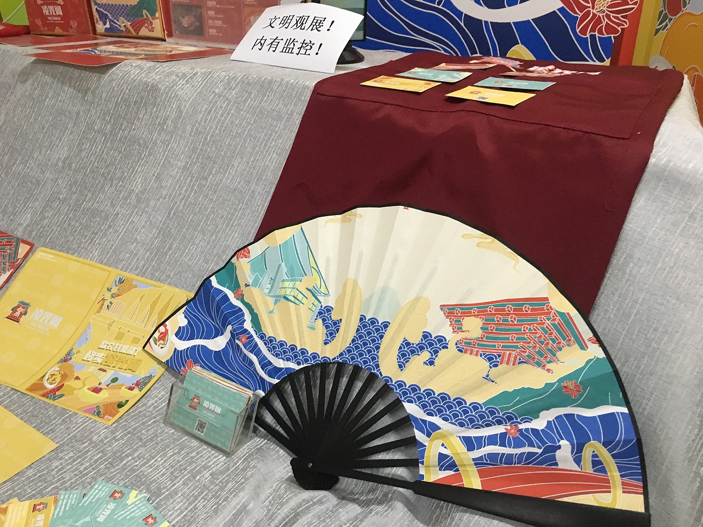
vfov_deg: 48.2
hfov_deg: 61.7
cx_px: 352
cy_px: 264
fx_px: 589
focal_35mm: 29
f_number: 2.2
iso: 250
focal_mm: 4.15
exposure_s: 1/33
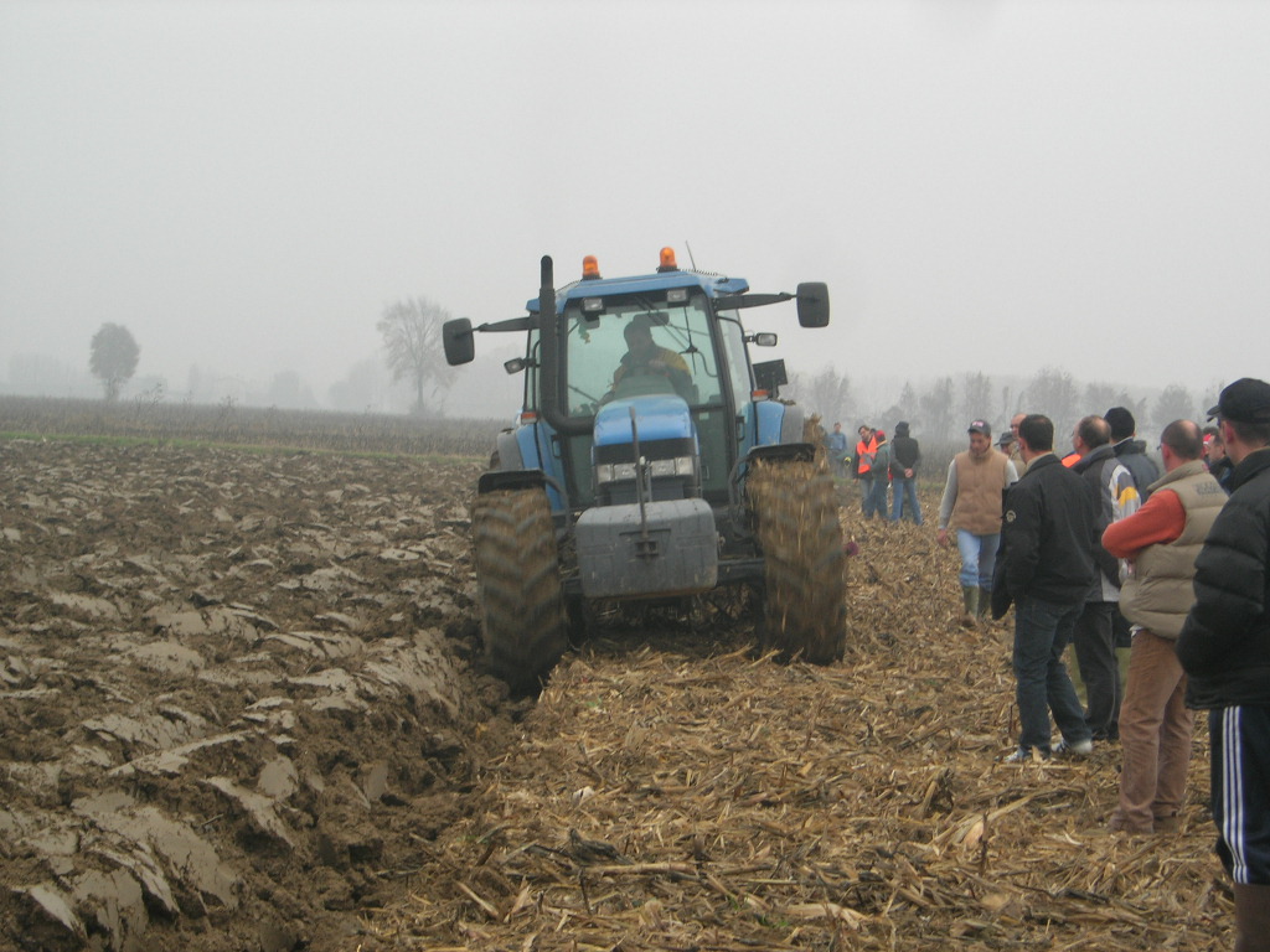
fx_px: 4146
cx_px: 635
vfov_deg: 13.1
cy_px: 476
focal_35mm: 113
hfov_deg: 17.4
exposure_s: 1/51.7
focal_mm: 23.4
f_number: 8.2
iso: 64
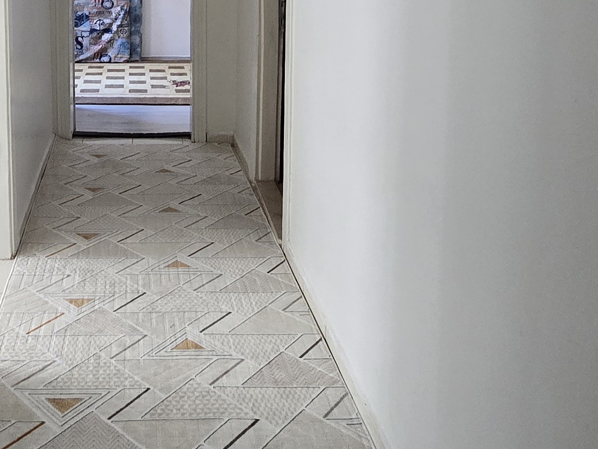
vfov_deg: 33.2
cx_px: 113
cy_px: 10
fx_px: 691
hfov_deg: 44.4
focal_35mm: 40
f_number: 2.2
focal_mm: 2.2
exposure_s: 1/60
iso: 400
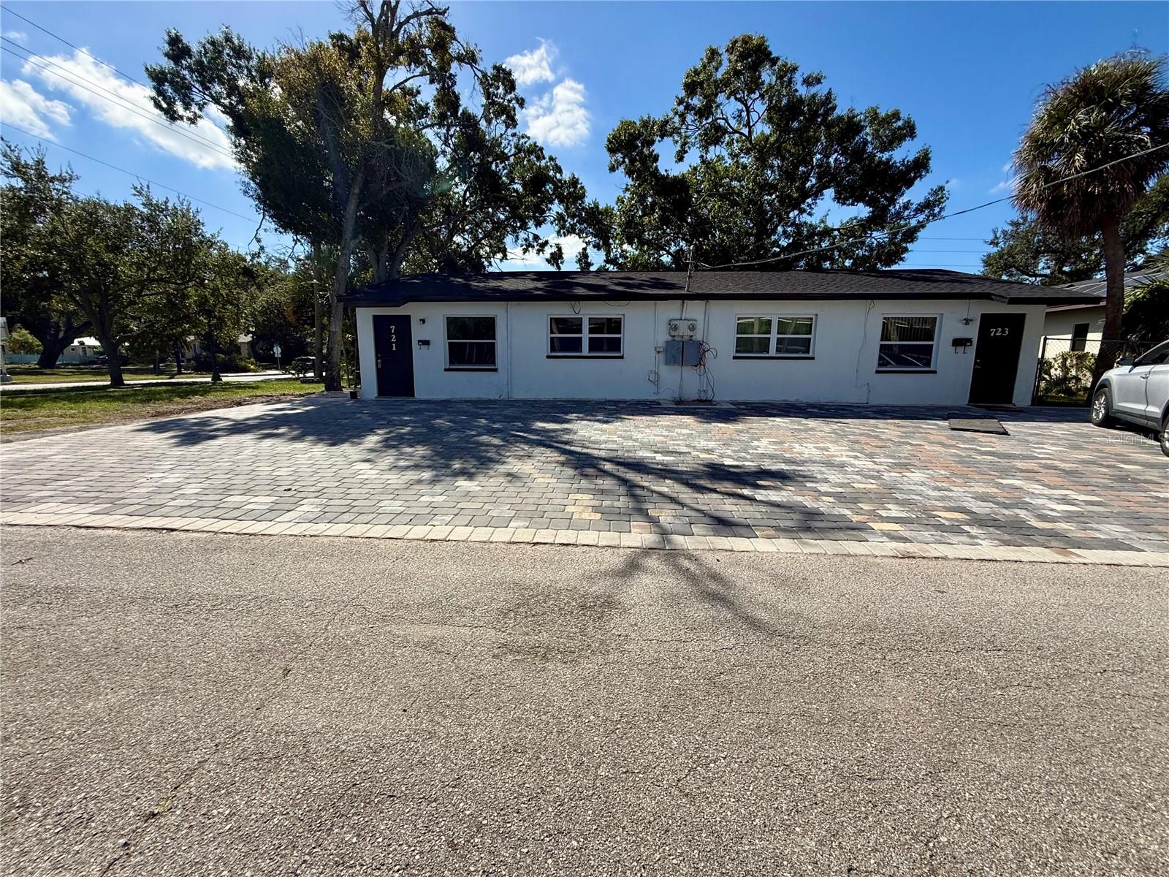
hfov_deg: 102.1
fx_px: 473
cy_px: 438
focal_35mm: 14
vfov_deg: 85.7
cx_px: 584
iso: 50
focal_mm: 2.22
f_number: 2.2
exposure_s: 1/2717
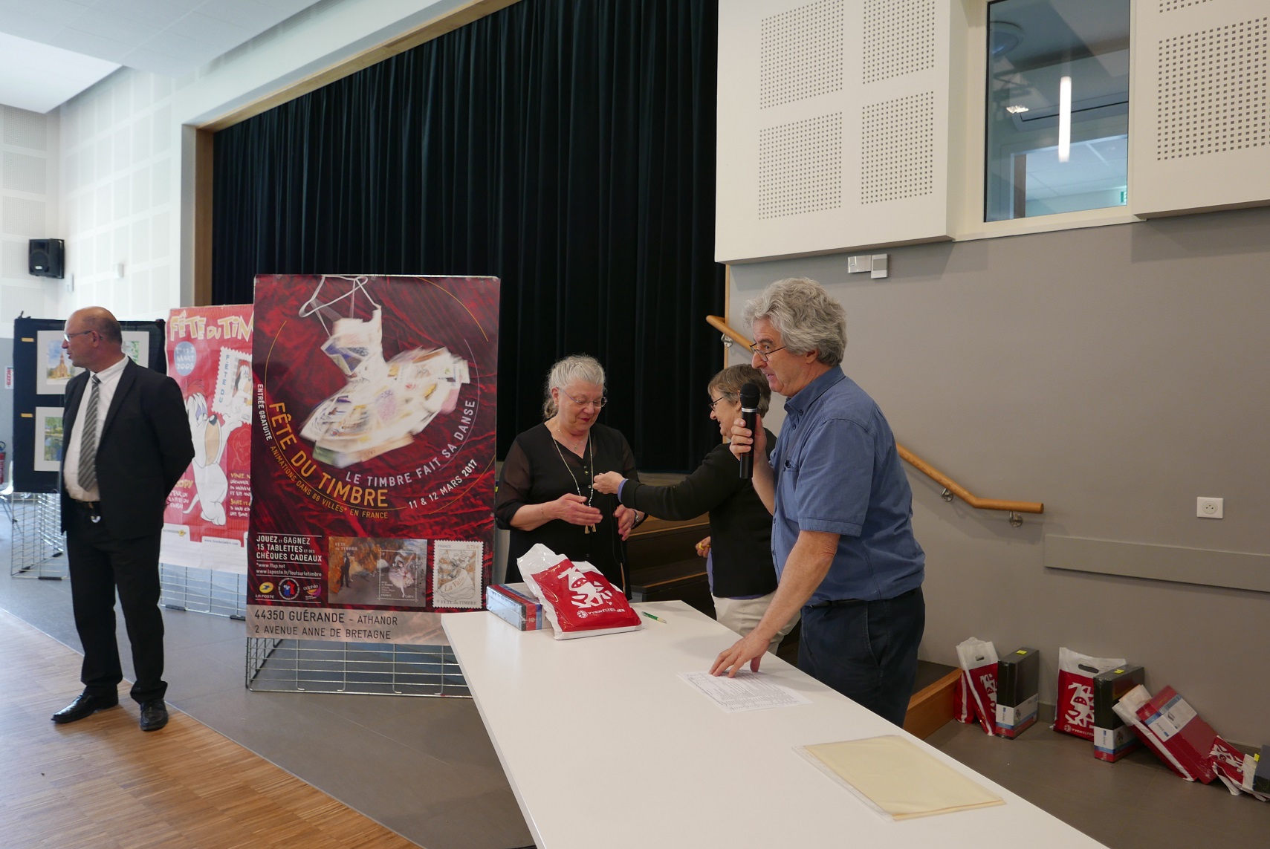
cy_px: 424
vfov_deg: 53.2
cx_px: 635
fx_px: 847
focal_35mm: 24
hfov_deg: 73.7
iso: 200
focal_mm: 10.9
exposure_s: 1/60
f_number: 1.7
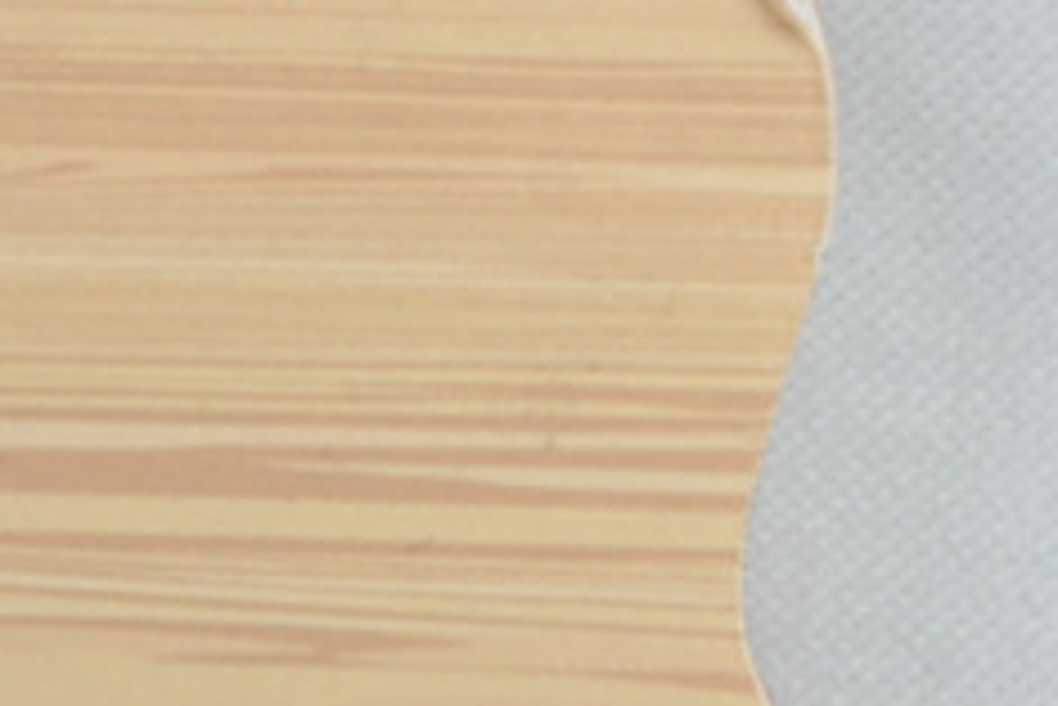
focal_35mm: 260
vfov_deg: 5.1
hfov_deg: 7.6
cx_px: -1153
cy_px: 1727
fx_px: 7646
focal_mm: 34
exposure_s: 1/15
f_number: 10
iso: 100
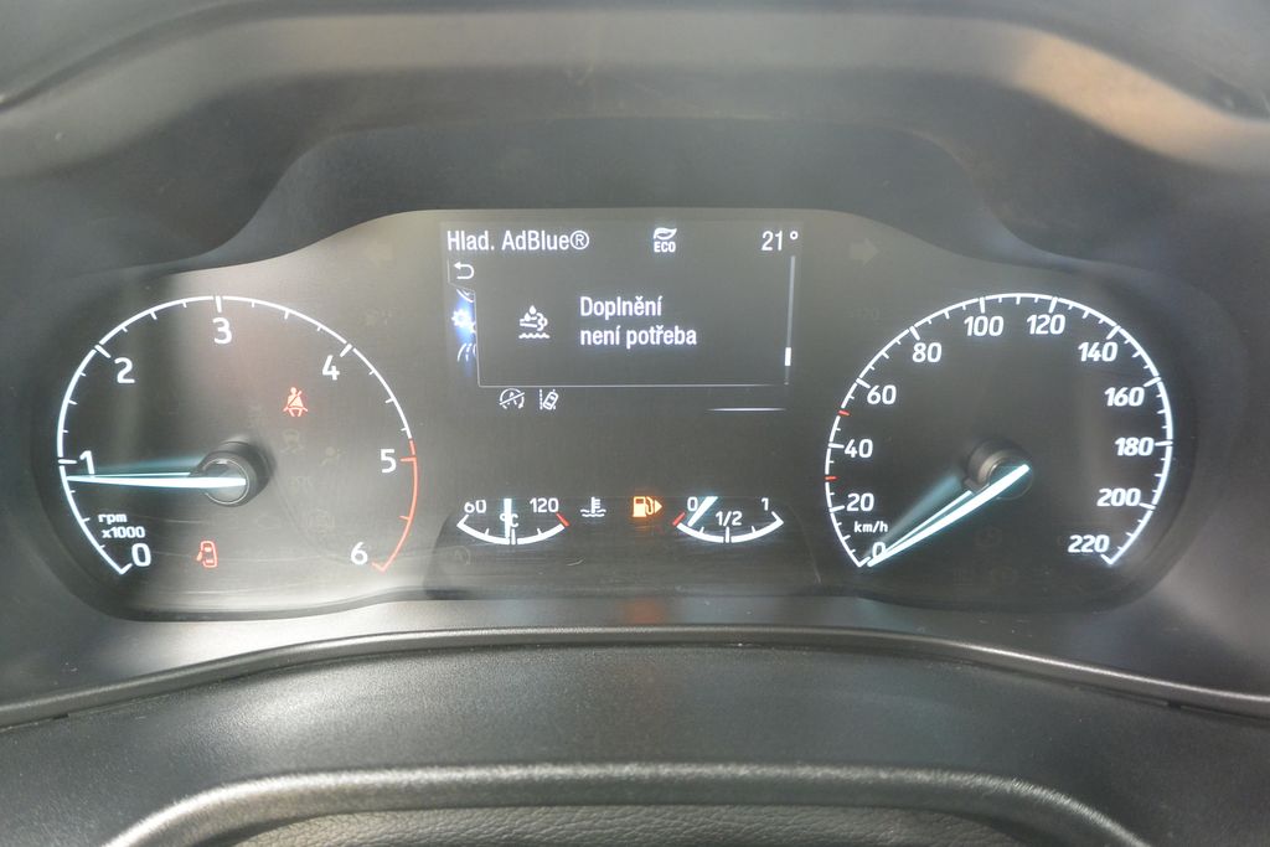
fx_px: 953
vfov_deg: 47.9
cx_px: 635
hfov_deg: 67.4
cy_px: 424
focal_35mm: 27
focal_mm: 10
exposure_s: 1/50
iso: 800
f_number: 3.5
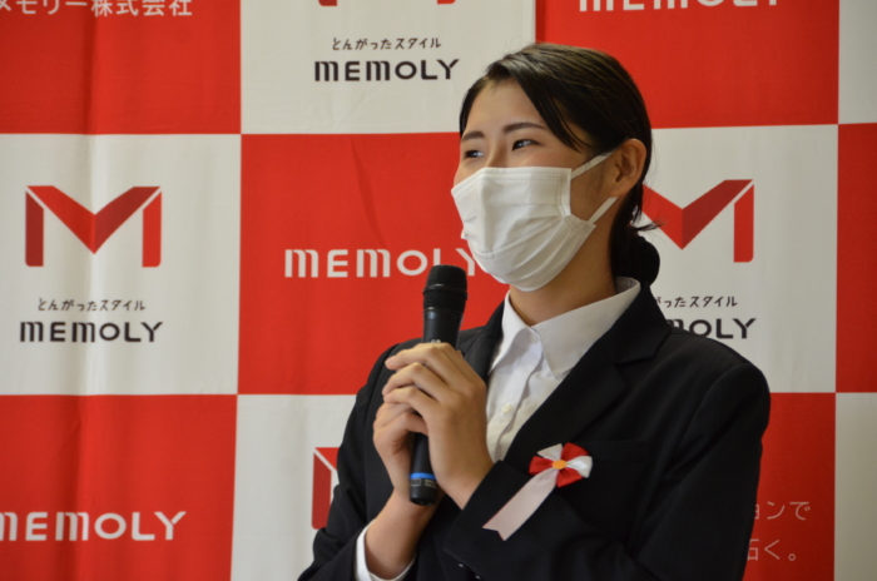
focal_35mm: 225
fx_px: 5471
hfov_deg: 9.2
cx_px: 438
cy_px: 290
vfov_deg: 6.1
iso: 1000
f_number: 5.6
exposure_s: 1/60
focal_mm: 150
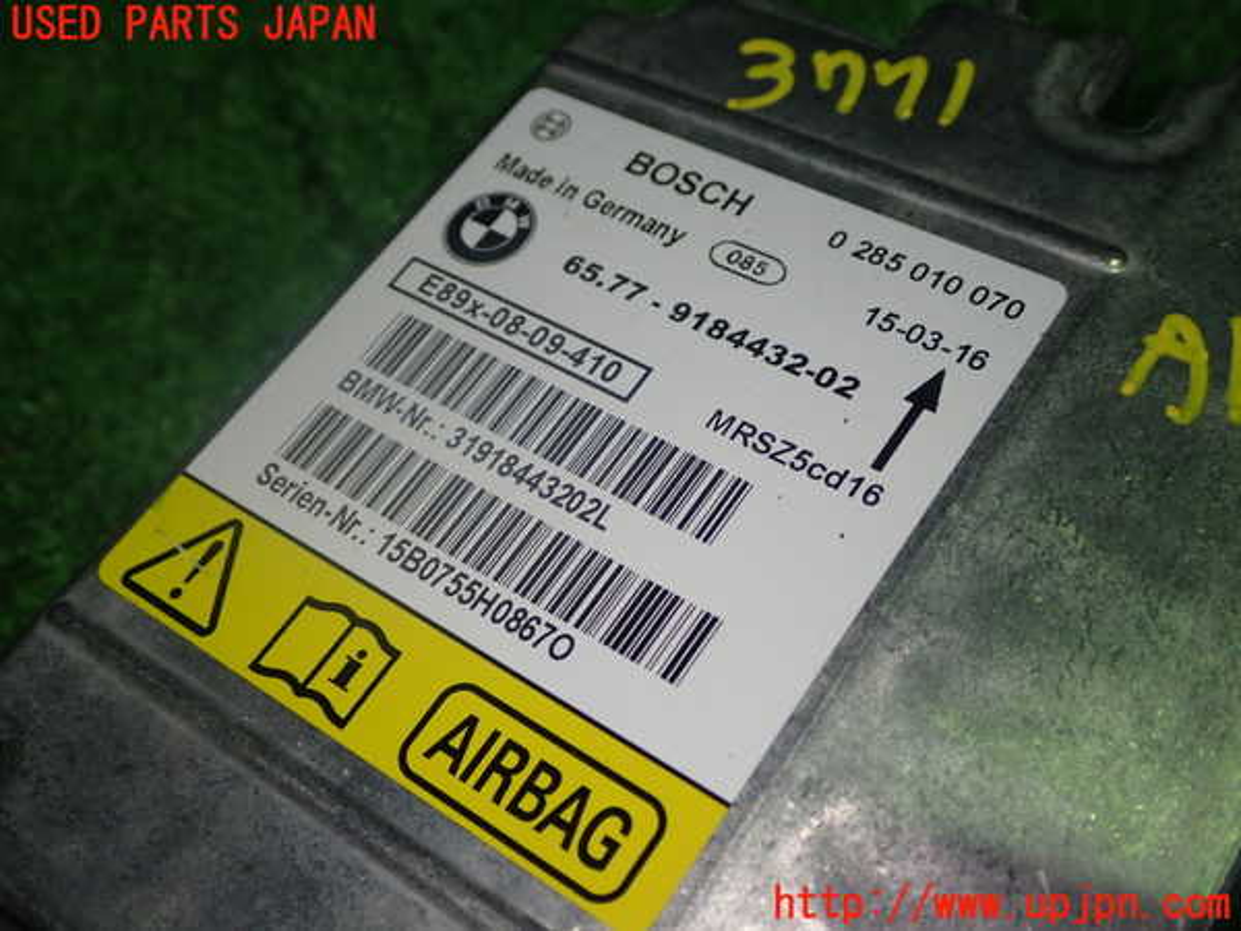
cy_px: 466
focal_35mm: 41
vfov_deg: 35.1
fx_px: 1470
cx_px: 620
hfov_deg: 45.8
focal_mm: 7.31
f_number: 2.8
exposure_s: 1/80
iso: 200
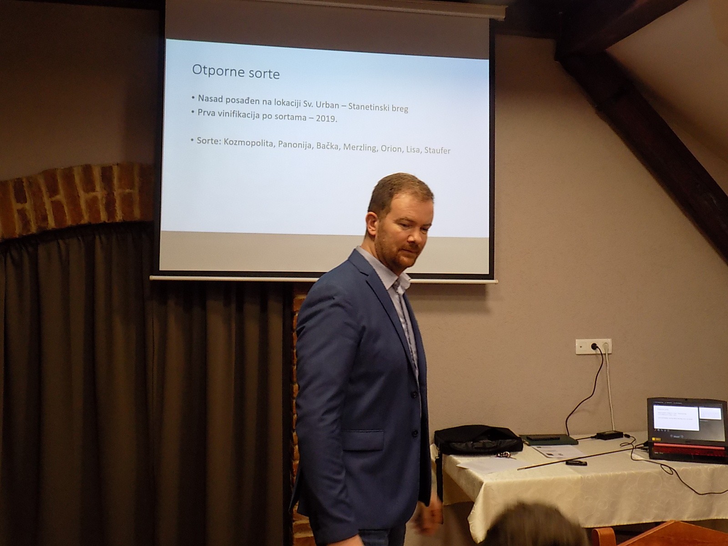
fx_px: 715
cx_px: 364
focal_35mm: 34
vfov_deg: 41.8
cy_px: 273
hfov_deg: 54.0
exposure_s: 1/30
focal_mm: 6.1
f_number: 3.4
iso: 250
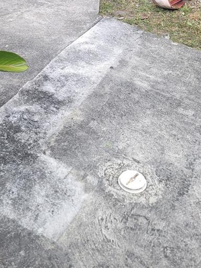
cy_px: -8
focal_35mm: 58
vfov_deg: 30.5
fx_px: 449
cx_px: 76
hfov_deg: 25.2
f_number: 1.8
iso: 20
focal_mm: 7
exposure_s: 1/306
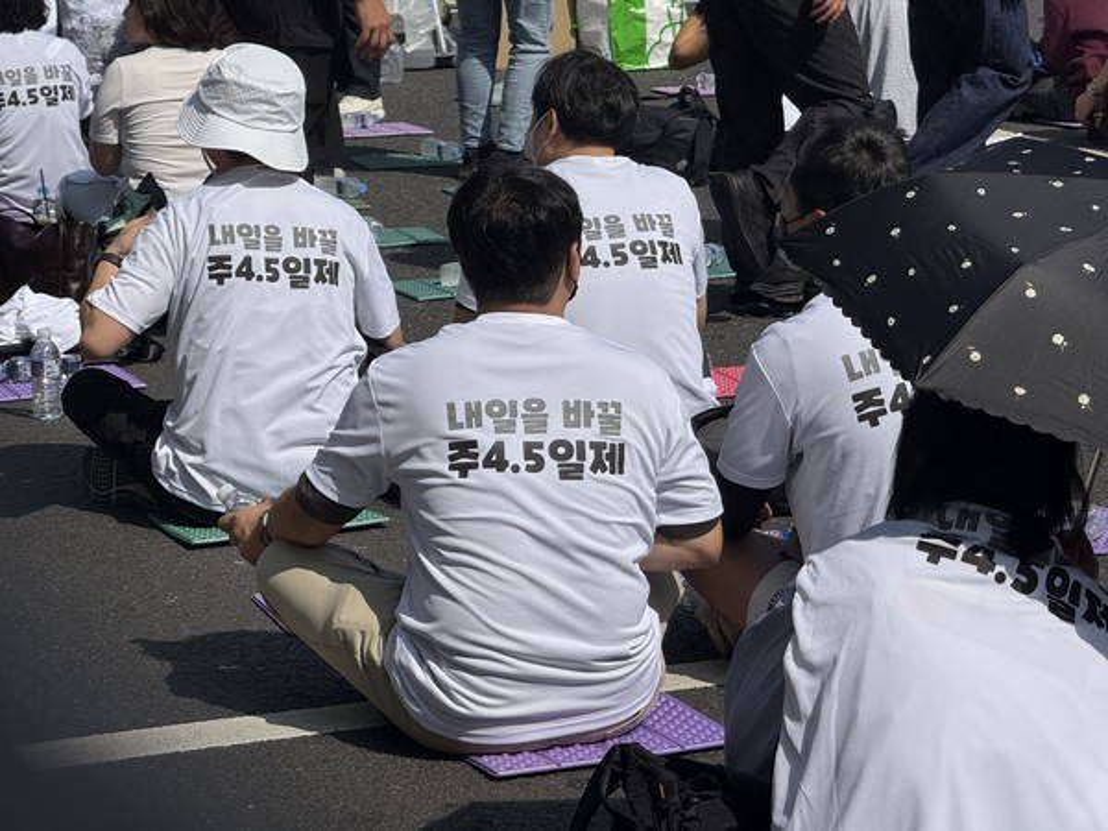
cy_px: 416
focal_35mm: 120
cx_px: 554
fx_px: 3841
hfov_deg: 16.4
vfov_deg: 12.3
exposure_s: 1/4651
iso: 40
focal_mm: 15.66
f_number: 2.8
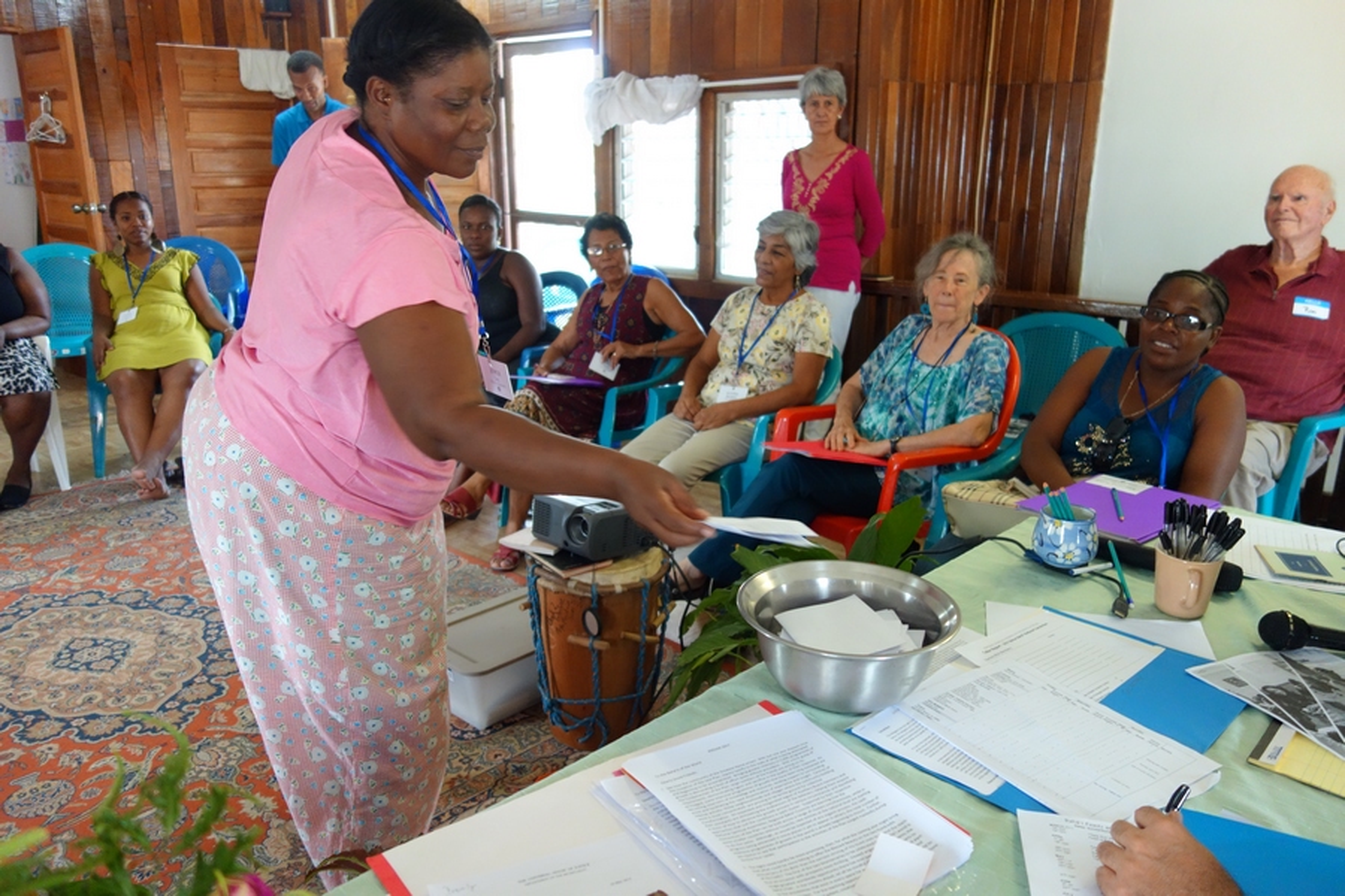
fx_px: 1046
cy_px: 448
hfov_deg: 65.5
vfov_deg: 46.4
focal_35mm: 28
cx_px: 672
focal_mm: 10.4
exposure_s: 1/80
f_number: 1.8
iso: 800
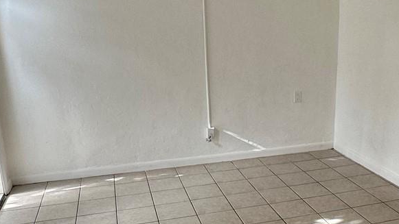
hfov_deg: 47.8
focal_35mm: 42
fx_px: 444
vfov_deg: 28.3
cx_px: 255
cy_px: 126
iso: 125
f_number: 2.2
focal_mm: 2.22
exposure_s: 1/120
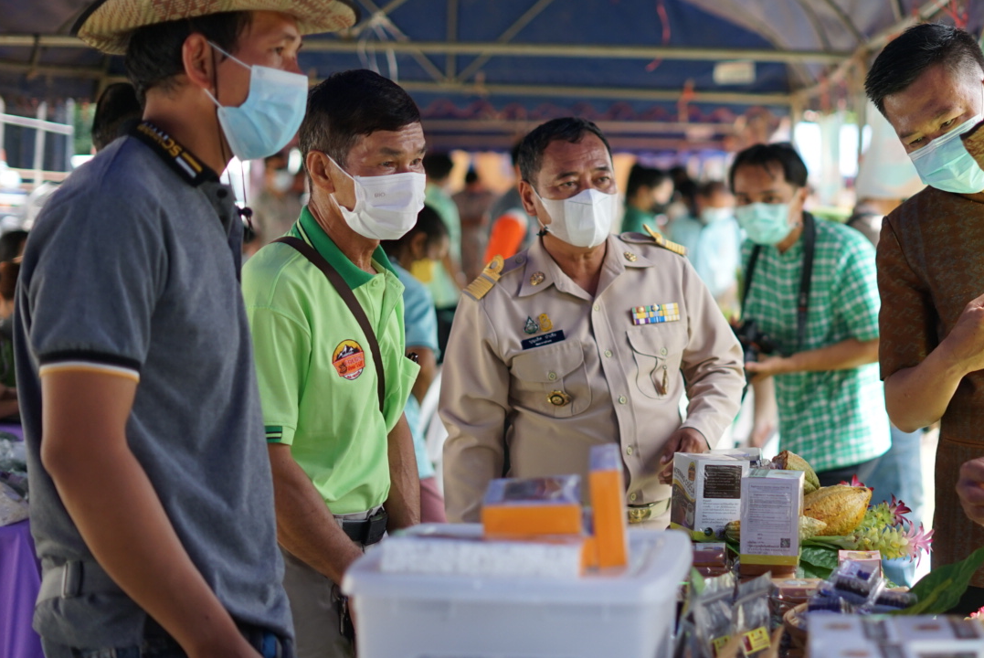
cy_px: 279
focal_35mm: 75
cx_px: 704
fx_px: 2052
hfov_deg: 26.7
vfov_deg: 18.2
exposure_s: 1/1250
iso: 400
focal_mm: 50
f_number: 2
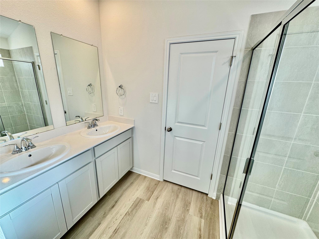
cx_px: 160
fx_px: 129
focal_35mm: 14
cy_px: 120
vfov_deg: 85.7
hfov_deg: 102.1
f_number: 2.2
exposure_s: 1/120
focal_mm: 2.22
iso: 50
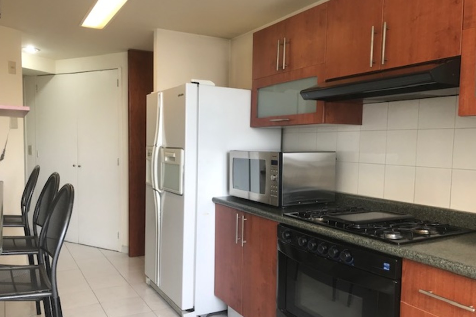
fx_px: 397
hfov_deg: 61.9
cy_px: 179
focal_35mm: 30
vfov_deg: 43.5
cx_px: 232
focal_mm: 3.99
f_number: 1.8
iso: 32
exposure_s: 1/60
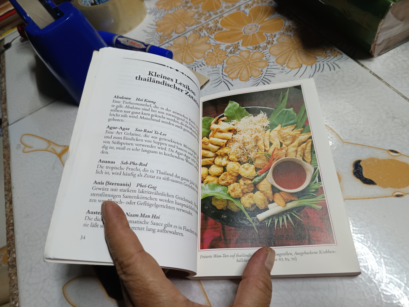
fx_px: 284
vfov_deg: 56.8
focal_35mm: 24
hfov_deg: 71.6
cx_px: 204
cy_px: 154
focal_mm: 5.31
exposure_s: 1/33.3
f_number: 1.7
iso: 836
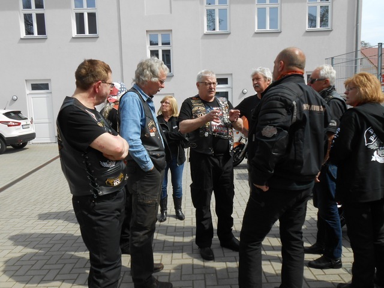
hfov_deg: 60.0
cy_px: 144
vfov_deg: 46.8
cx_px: 192
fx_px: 333
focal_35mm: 30
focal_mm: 5.3
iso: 80
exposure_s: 1/500
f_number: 3.8
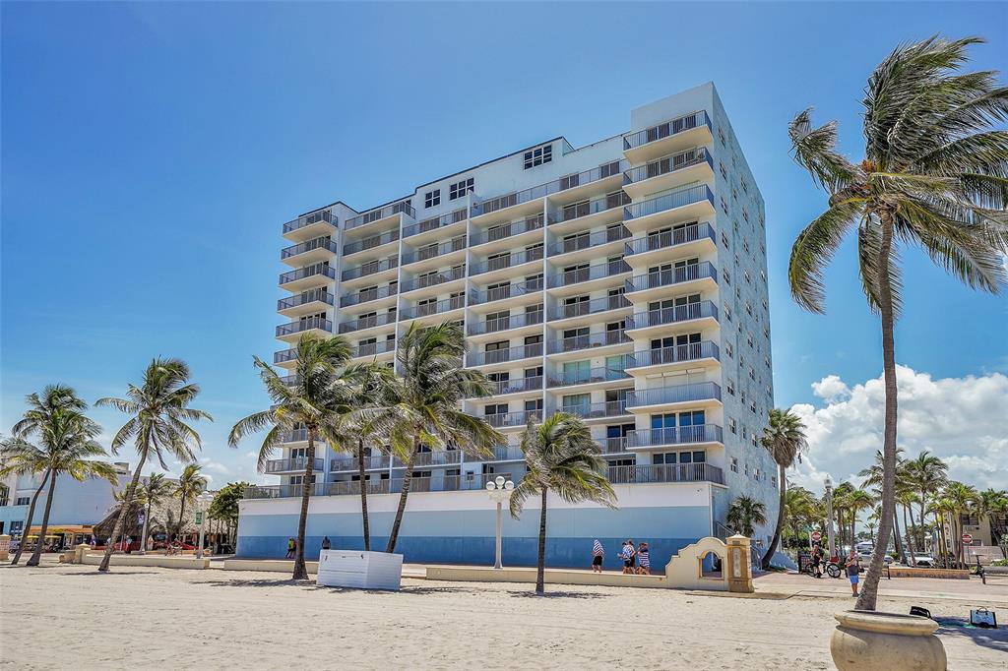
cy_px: 336
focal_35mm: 21
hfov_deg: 81.2
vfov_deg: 59.5
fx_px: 588
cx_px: 504
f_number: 8
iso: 400
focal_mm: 21
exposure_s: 1/1250
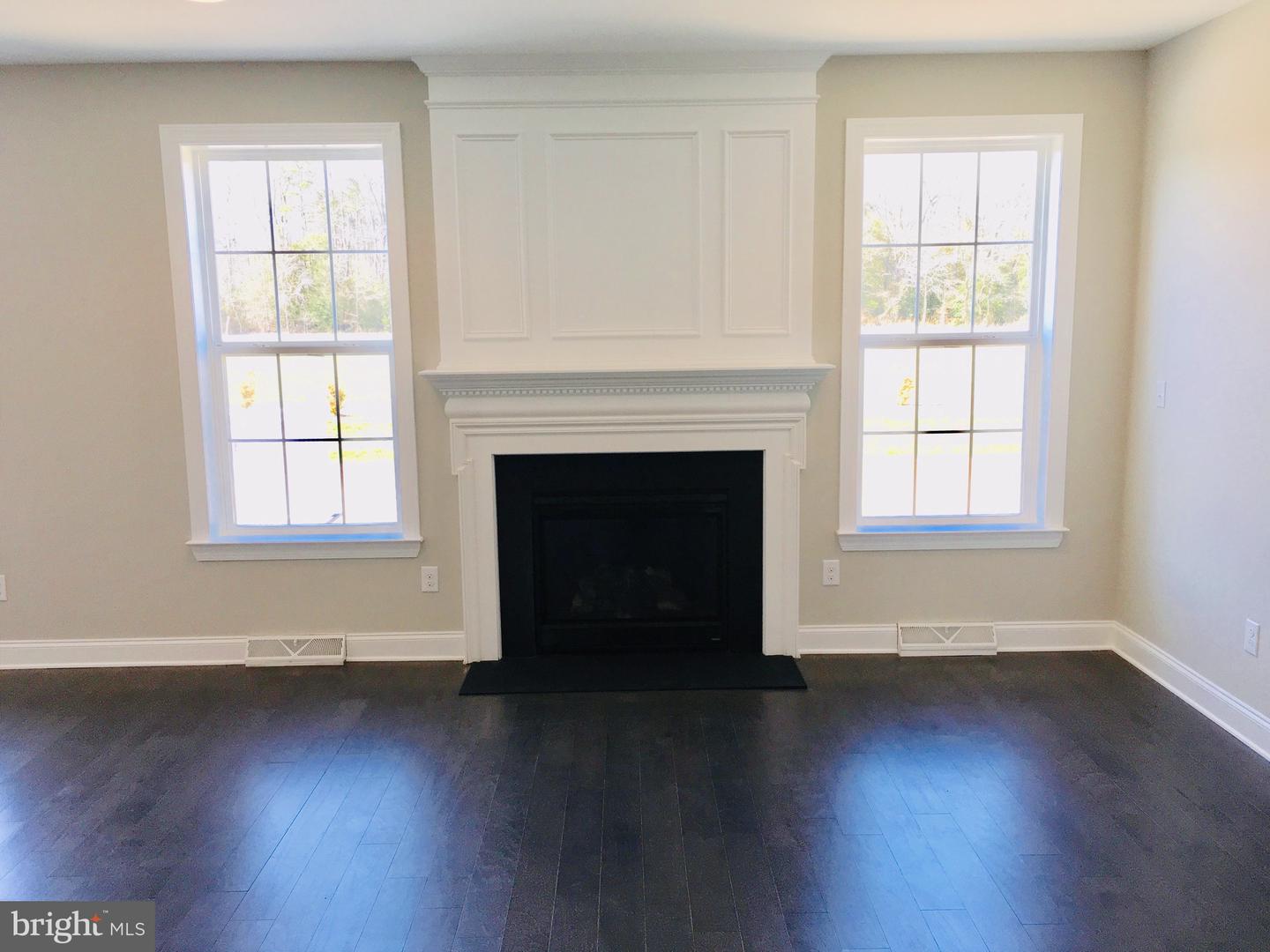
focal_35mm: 29
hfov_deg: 61.7
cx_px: 635
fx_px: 1064
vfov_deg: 48.2
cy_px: 476
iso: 40
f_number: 2.2
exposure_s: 1/120
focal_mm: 4.15
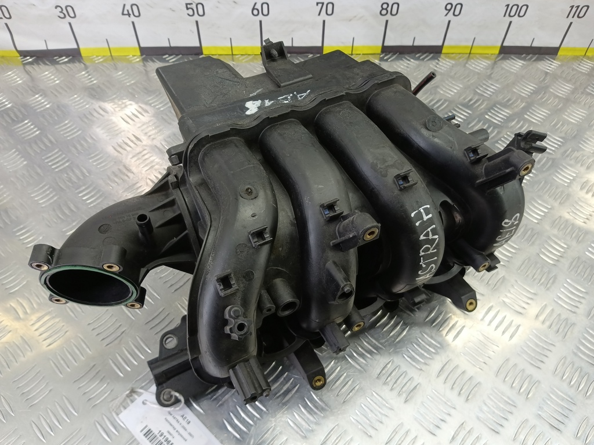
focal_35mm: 23
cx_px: 297
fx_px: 395
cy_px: 222
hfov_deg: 73.9
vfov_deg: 58.9
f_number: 1.6
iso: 202
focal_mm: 4.11
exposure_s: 1/50
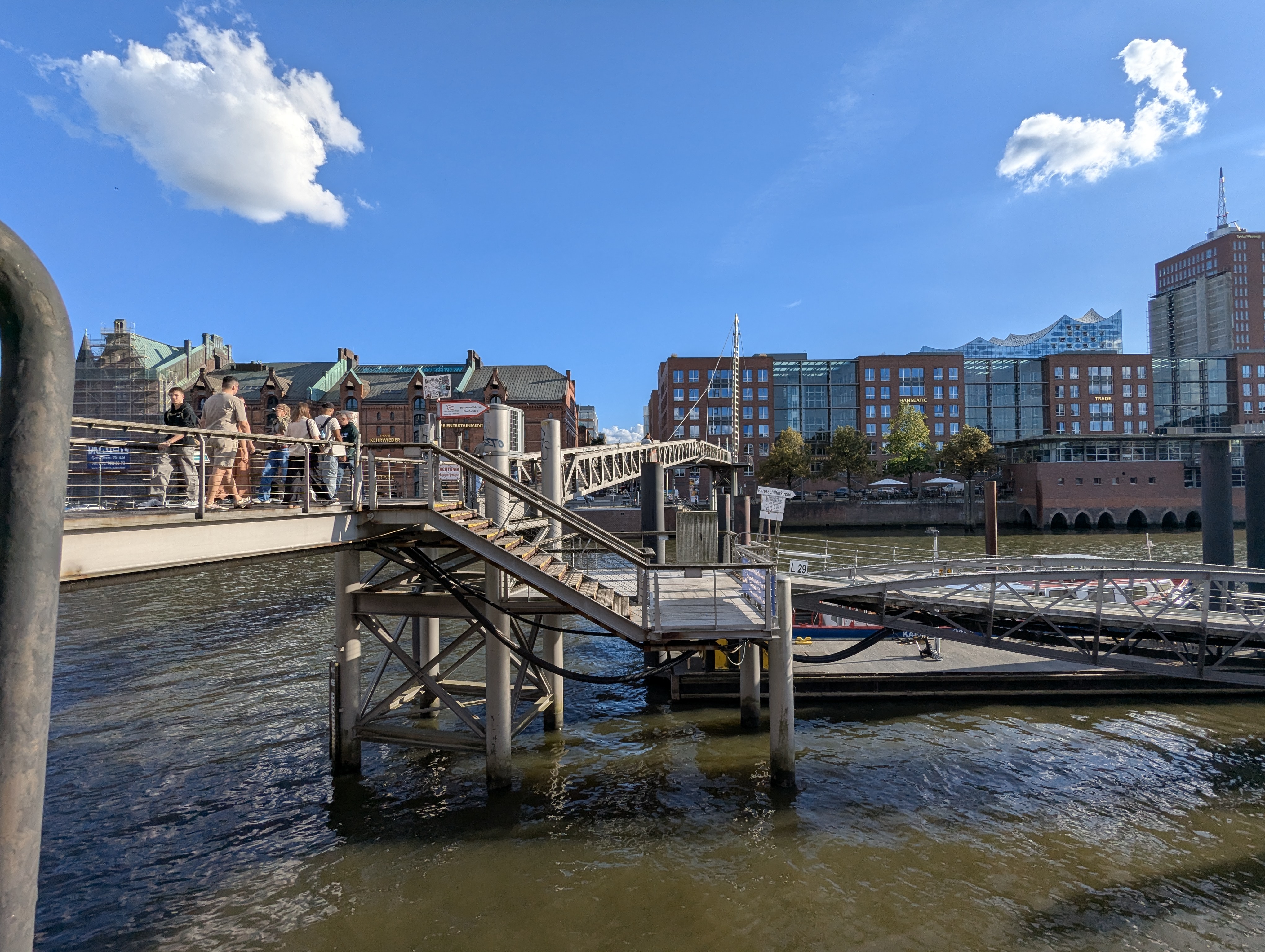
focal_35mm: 16
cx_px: 632
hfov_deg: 94.4
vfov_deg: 78.2
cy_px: 476
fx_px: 586
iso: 54
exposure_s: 1/1754
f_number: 2.2
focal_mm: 2.35
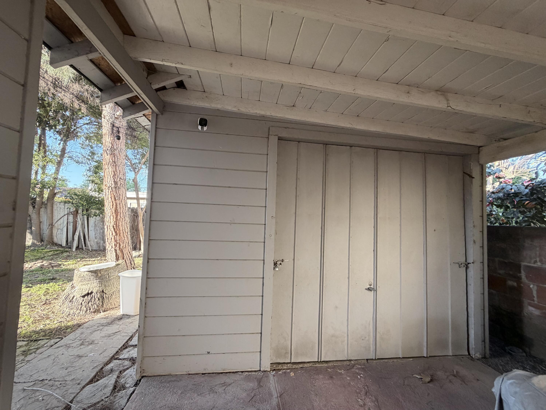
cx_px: 273
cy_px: 205
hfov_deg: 102.1
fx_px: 221
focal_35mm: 14
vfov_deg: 85.7
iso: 200
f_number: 2.2
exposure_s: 1/121
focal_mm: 2.22
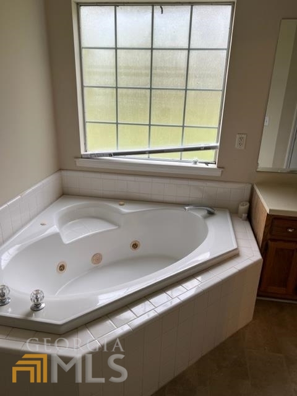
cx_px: 148
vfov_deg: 67.3
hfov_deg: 53.1
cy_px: 198
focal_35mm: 26
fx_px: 297
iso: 80
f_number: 1.5
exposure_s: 1/120
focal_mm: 5.7
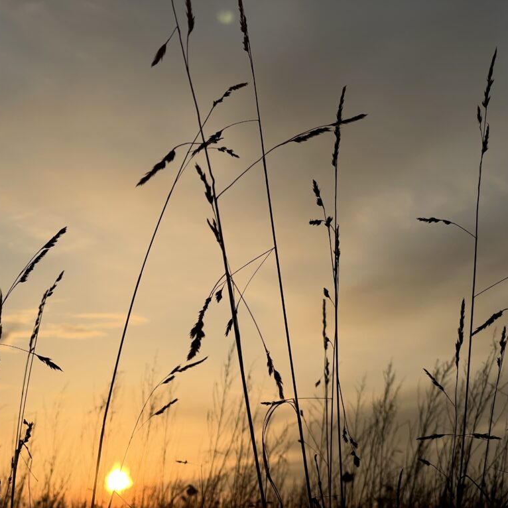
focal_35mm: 91
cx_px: 171
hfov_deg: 19.0
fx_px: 1511
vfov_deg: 19.1
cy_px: 254
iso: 32
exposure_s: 1/2096
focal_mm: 9
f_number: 2.8
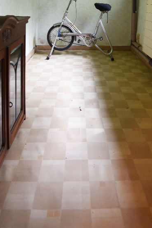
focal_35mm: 31
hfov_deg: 42.3
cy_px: 11
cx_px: 86
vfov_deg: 51.1
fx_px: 196
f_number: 4
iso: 1400
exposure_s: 1/60
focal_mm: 16
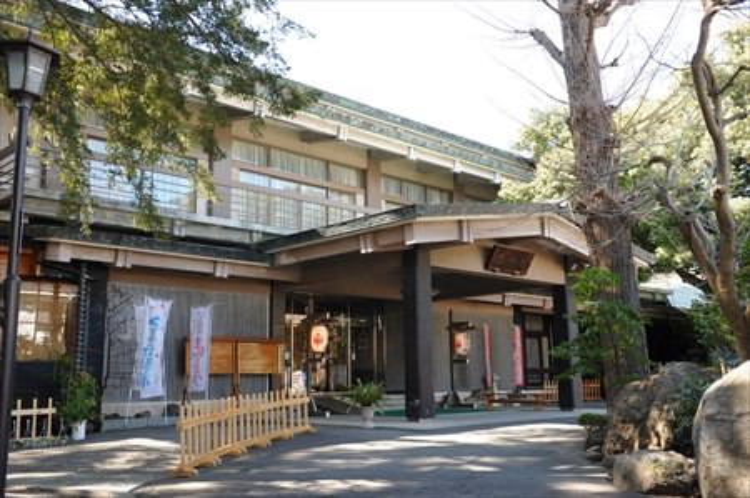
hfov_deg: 53.2
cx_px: 375
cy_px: 249
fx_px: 749
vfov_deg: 36.8
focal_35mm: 36
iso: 500
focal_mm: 36
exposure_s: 1/250
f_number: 4
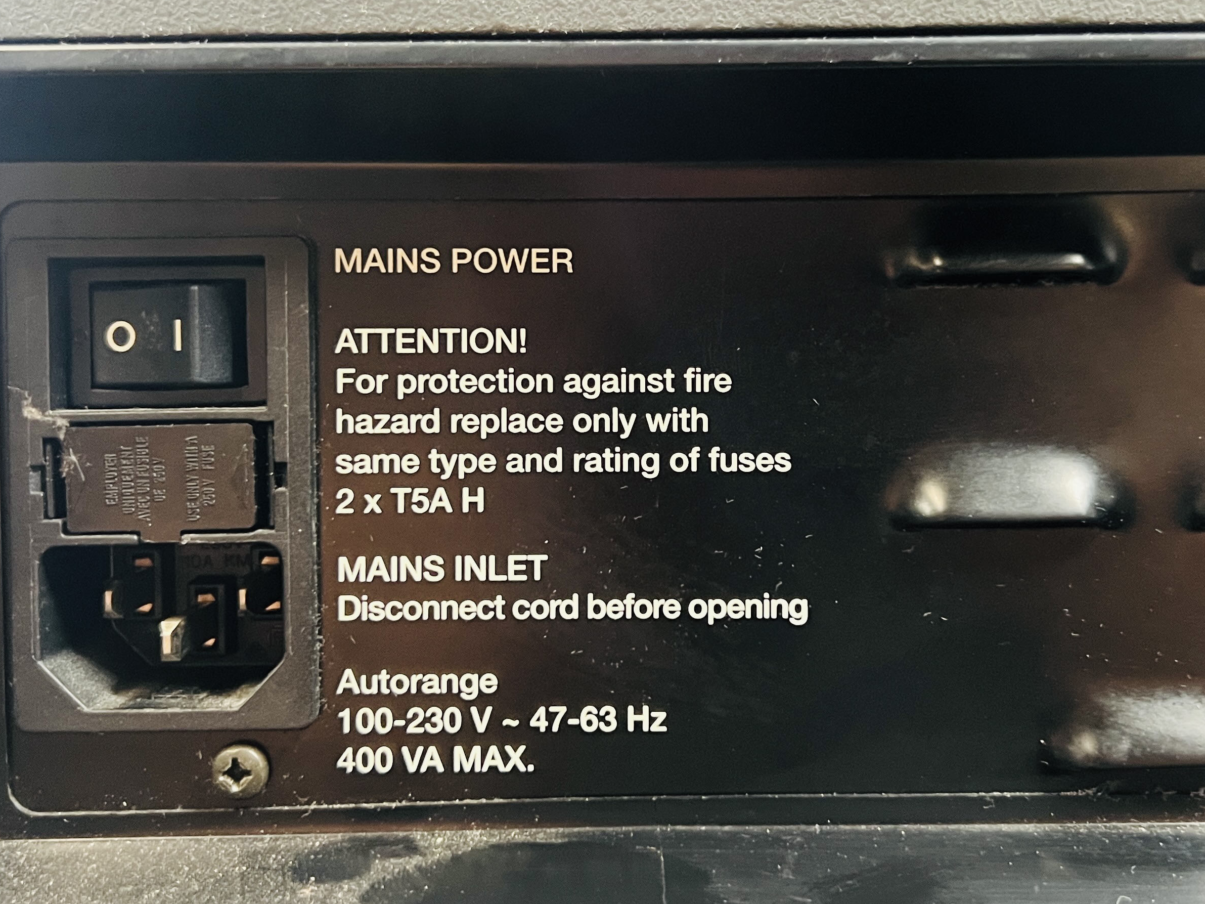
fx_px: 1532
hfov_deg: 42.9
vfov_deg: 32.8
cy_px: 365
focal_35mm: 44
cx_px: 656
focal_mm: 5.7
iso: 640
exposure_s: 1/40
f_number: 1.5
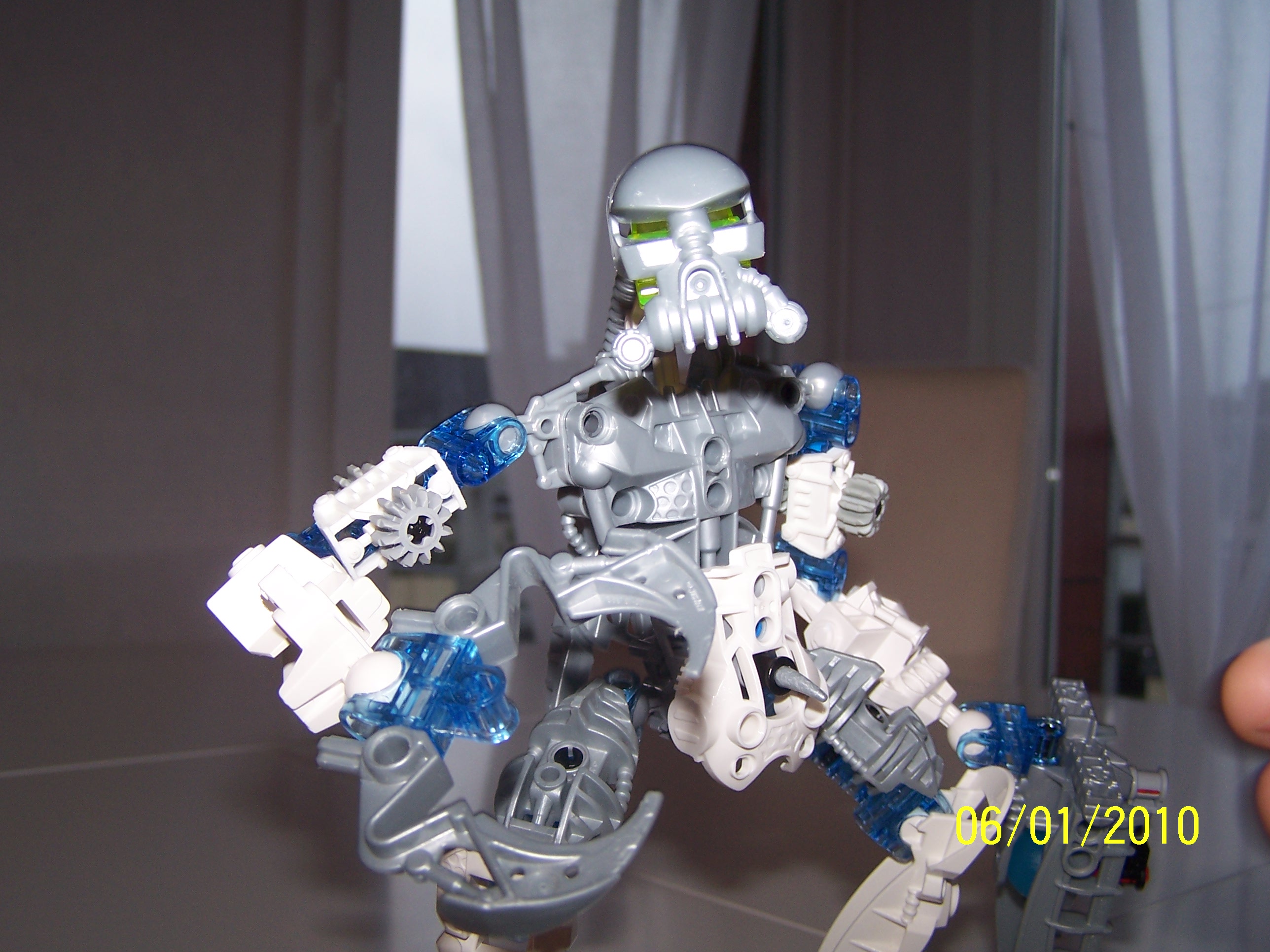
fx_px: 1394
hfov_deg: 49.0
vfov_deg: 37.7
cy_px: 476
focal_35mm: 38
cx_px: 635
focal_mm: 6.3
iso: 80
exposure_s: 1/60
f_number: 2.8
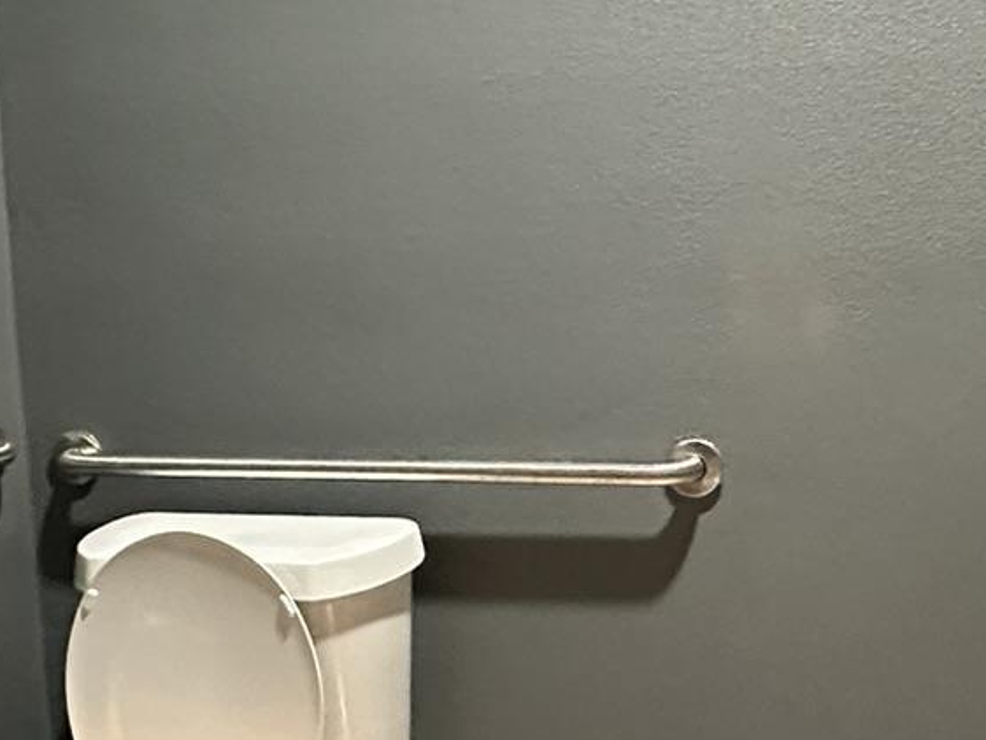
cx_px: 691
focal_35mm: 51
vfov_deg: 28.6
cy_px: 393
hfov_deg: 36.9
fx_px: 1453
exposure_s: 1/40
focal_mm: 2.22
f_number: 2.2
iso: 1000
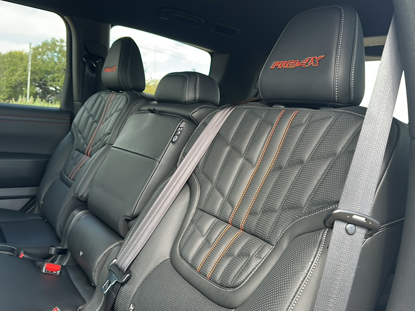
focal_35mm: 25
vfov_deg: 54.9
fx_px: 300
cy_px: 156
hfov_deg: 69.4
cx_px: 208
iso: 50
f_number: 1.78
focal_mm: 6.86
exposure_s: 1/89
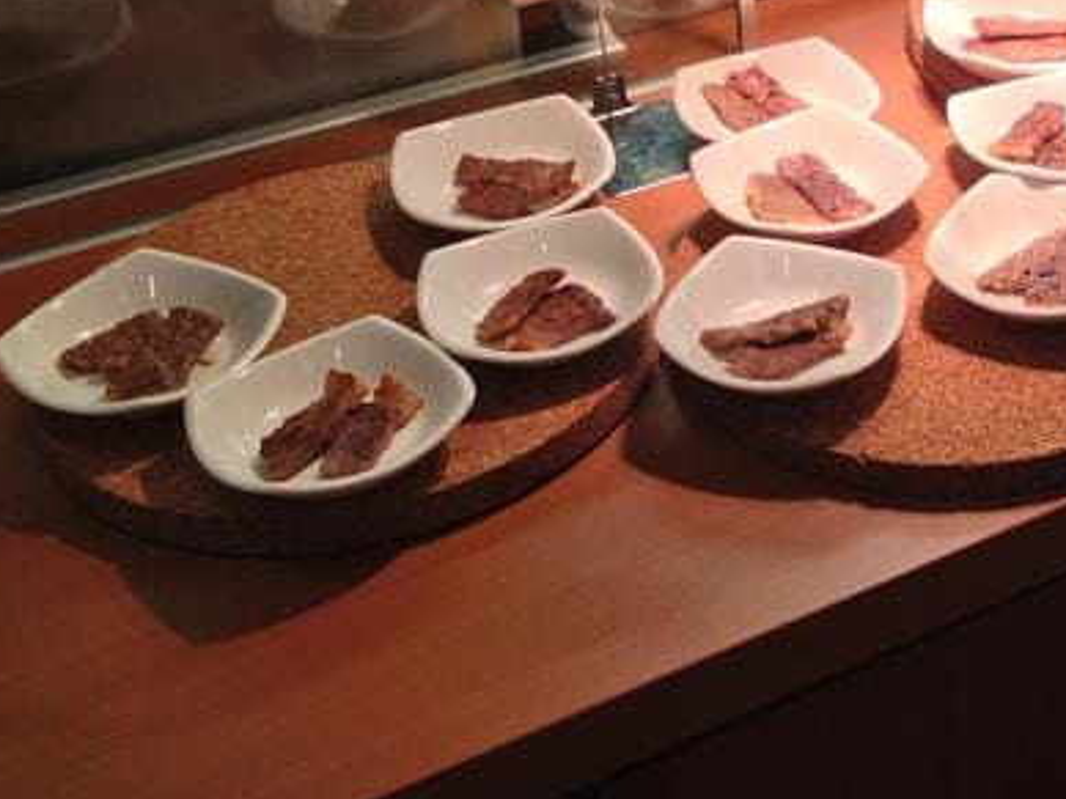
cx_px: 967
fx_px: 2094
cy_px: 110
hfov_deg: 27.5
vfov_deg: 21.2
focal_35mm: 68
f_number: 2.4
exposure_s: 1/60
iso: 50
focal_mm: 4.13
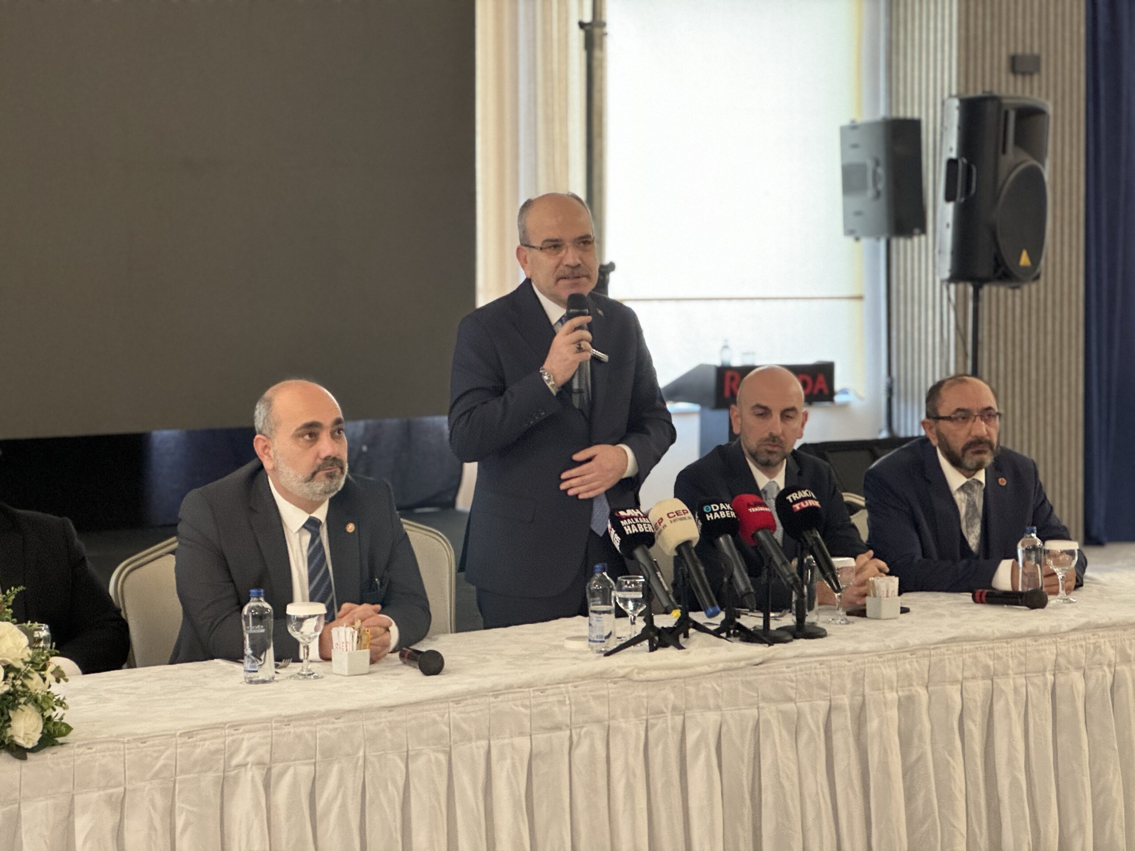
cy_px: 426
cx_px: 568
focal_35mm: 77
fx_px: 2525
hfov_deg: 25.3
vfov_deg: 19.1
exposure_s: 1/33
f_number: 2.8
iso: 640
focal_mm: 9
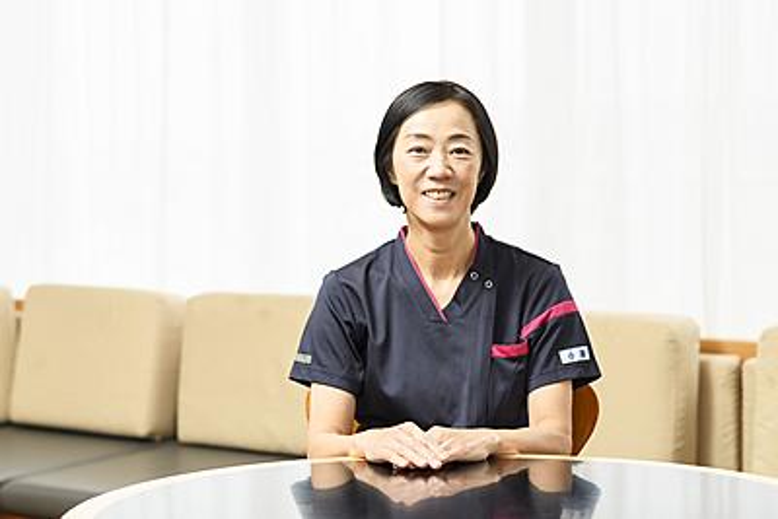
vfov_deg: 15.7
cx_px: 389
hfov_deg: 23.4
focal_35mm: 87
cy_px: 260
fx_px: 1881
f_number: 2.8
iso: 200
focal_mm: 58
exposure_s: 1/125
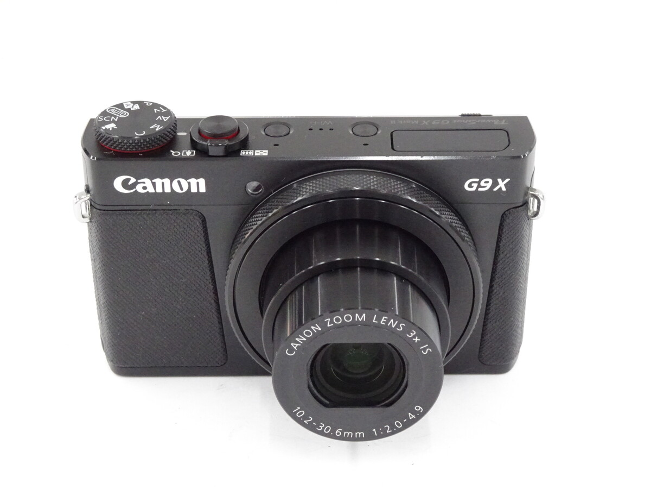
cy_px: 244
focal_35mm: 73
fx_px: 1373
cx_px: 326
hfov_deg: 26.7
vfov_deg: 20.2
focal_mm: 12.42
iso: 1250
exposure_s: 1/80
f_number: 5
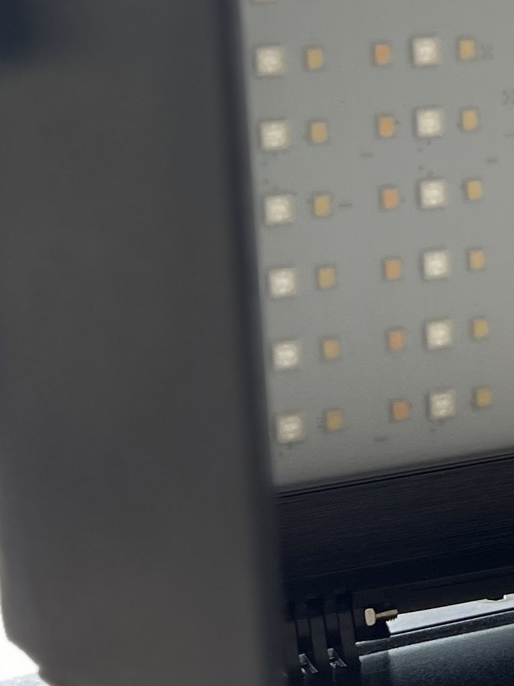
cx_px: 783
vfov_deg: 18.4
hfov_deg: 13.2
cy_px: 138
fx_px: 2098
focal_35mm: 106
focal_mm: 5.7
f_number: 1.5
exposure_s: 1/121
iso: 80
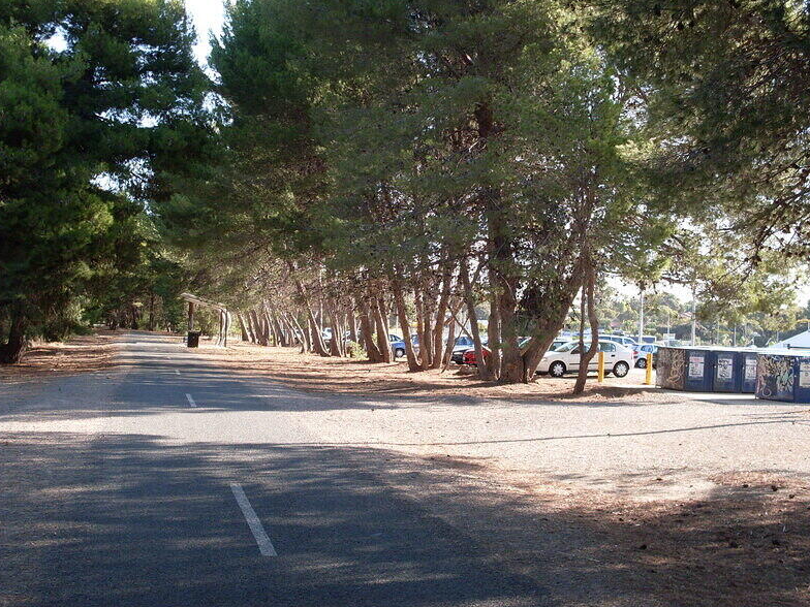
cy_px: 298
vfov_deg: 29.1
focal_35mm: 50
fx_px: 1170
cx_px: 405
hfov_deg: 38.2
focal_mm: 8.1
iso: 80
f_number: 3.1
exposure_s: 1/180
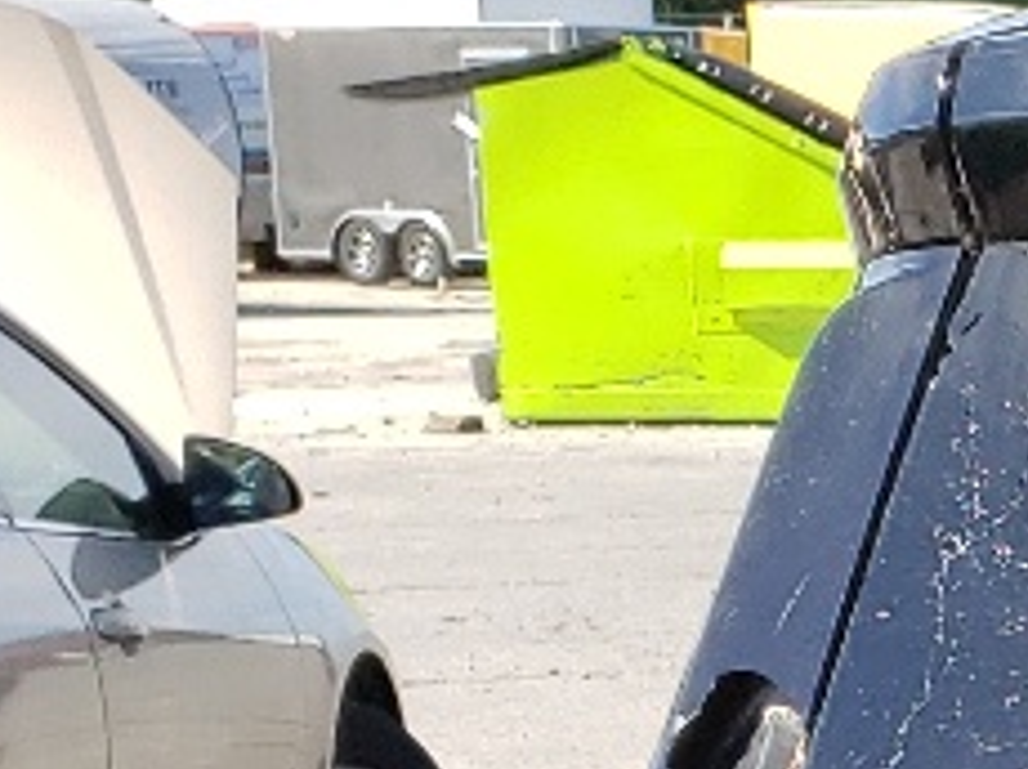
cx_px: 2463
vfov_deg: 7.6
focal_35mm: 181
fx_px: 5370
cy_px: 1887
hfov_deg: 9.7
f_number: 1.5
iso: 50
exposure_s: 1/1429
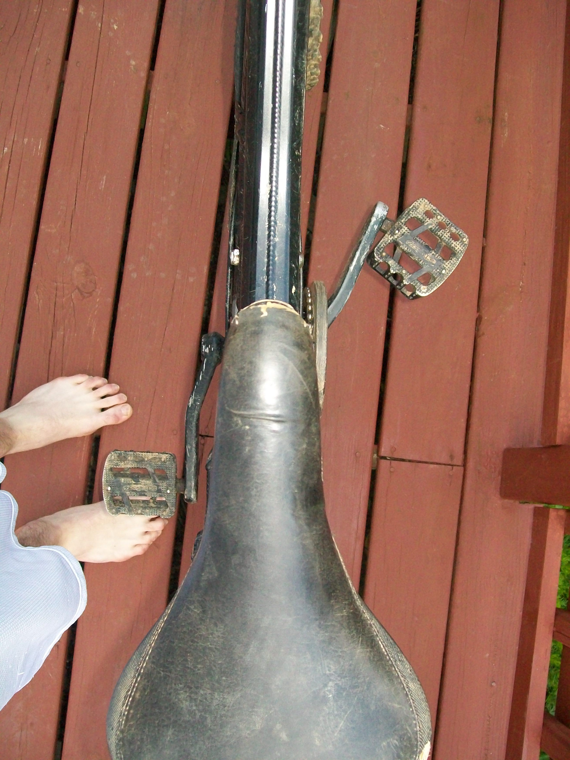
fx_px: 790
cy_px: 380
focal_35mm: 36
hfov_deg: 39.7
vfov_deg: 51.4
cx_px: 285
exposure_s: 1/60
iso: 160
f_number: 2.7
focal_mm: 6
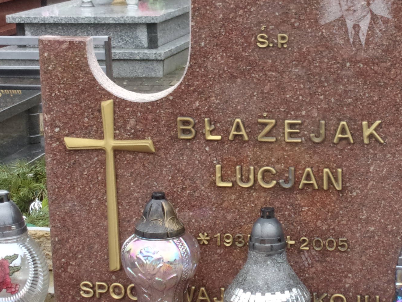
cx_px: 261
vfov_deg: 14.2
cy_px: 162
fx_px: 1208
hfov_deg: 18.9
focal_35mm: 104
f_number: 4.9
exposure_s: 1/34
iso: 140
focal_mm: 9.5
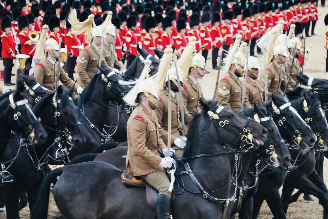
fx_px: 1240
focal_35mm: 136
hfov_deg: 15.1
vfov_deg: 10.1
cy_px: 110
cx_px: 164
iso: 3200
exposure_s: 1/160
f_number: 6.3
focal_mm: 136
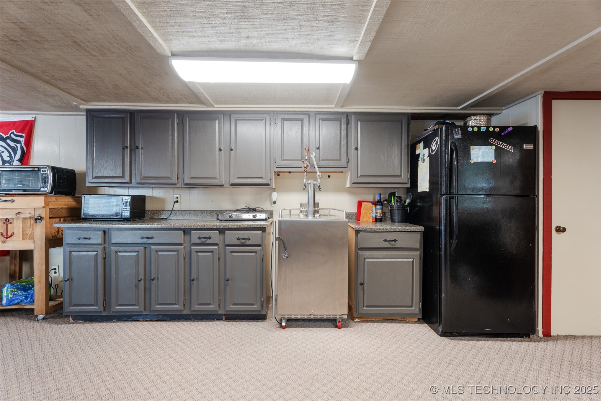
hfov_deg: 96.7
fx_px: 267
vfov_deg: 73.7
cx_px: 300
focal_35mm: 16
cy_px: 200
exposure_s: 1
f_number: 9
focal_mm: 16
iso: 200
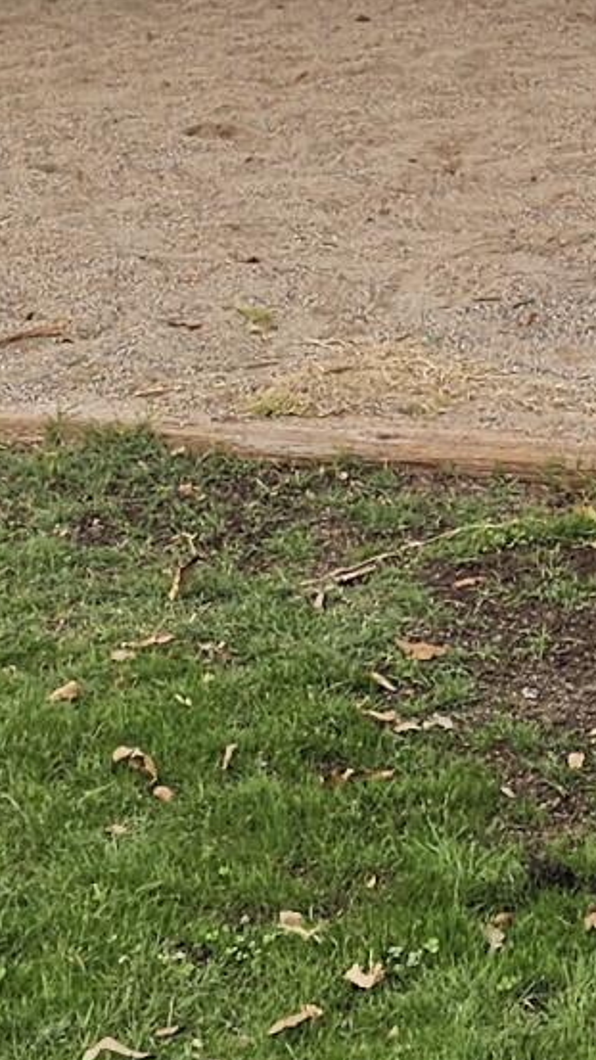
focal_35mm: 136
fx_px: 3822
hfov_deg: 8.7
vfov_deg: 15.2
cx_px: 876
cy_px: -220
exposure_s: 1/180
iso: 16
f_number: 1.7
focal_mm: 6.3
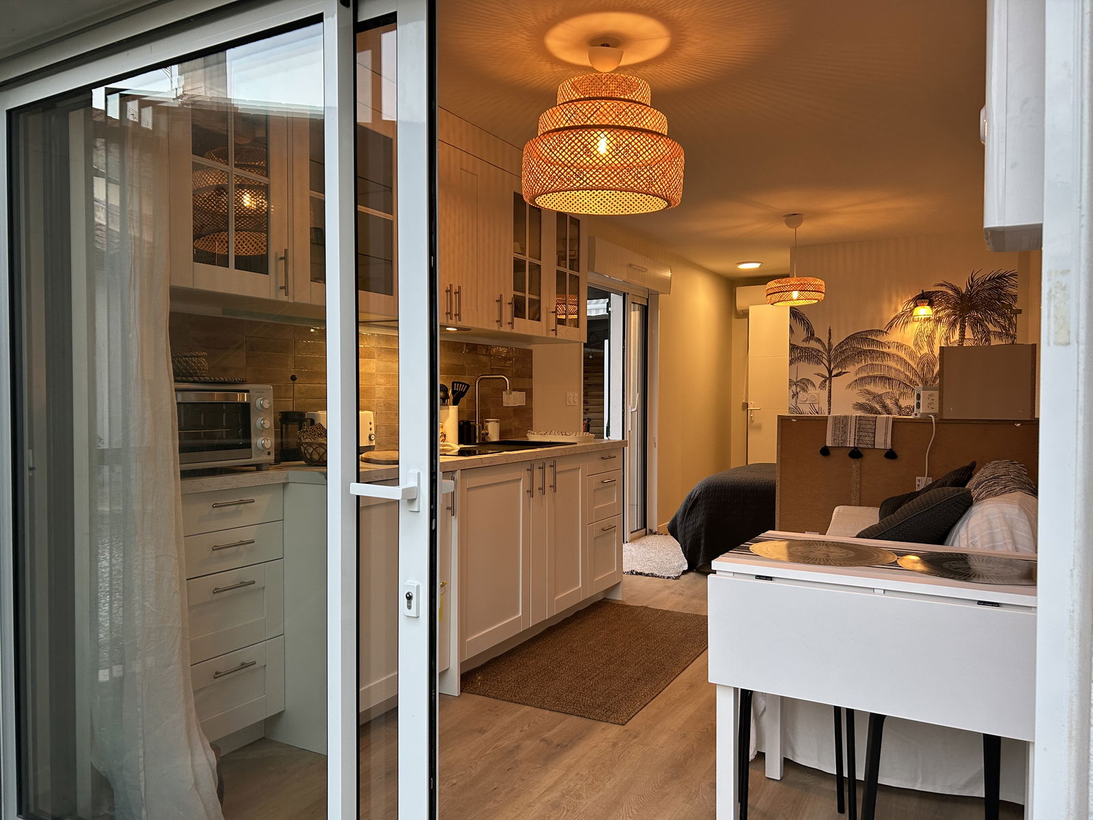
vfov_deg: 53.1
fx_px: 821
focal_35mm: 26
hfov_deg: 67.3
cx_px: 546
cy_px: 410
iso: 100
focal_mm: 5.7
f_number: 1.5
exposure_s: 1/100
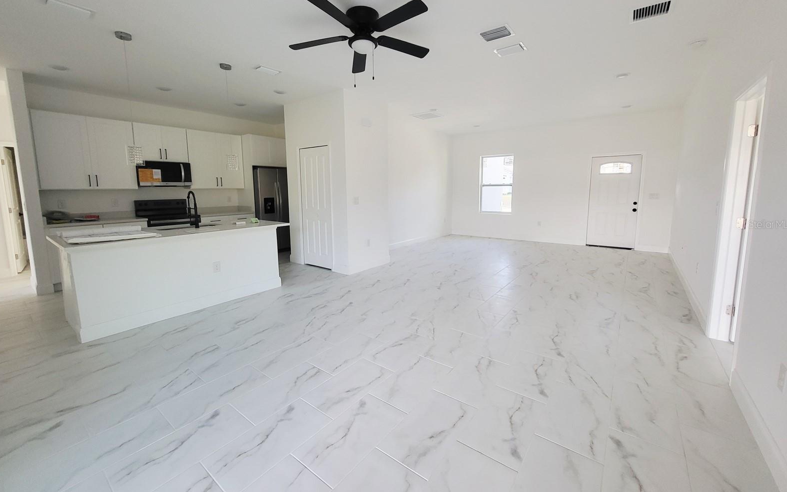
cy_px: 224
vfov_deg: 78.4
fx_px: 300
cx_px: 396
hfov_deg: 105.3
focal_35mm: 14
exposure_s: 1/60
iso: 160
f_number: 2.2
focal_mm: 1.74
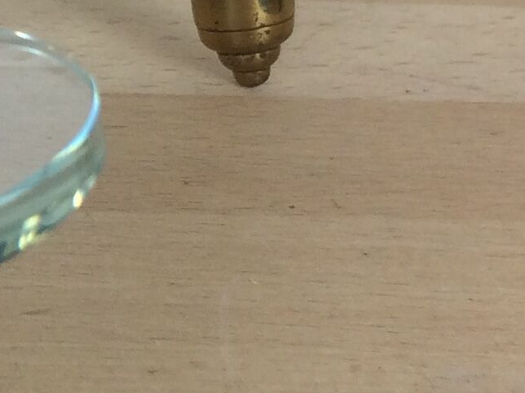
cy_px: 44
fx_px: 2229
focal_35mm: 147
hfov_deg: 12.6
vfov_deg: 10.0
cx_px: -320
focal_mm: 4.15
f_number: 2.2
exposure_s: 1/100
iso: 50
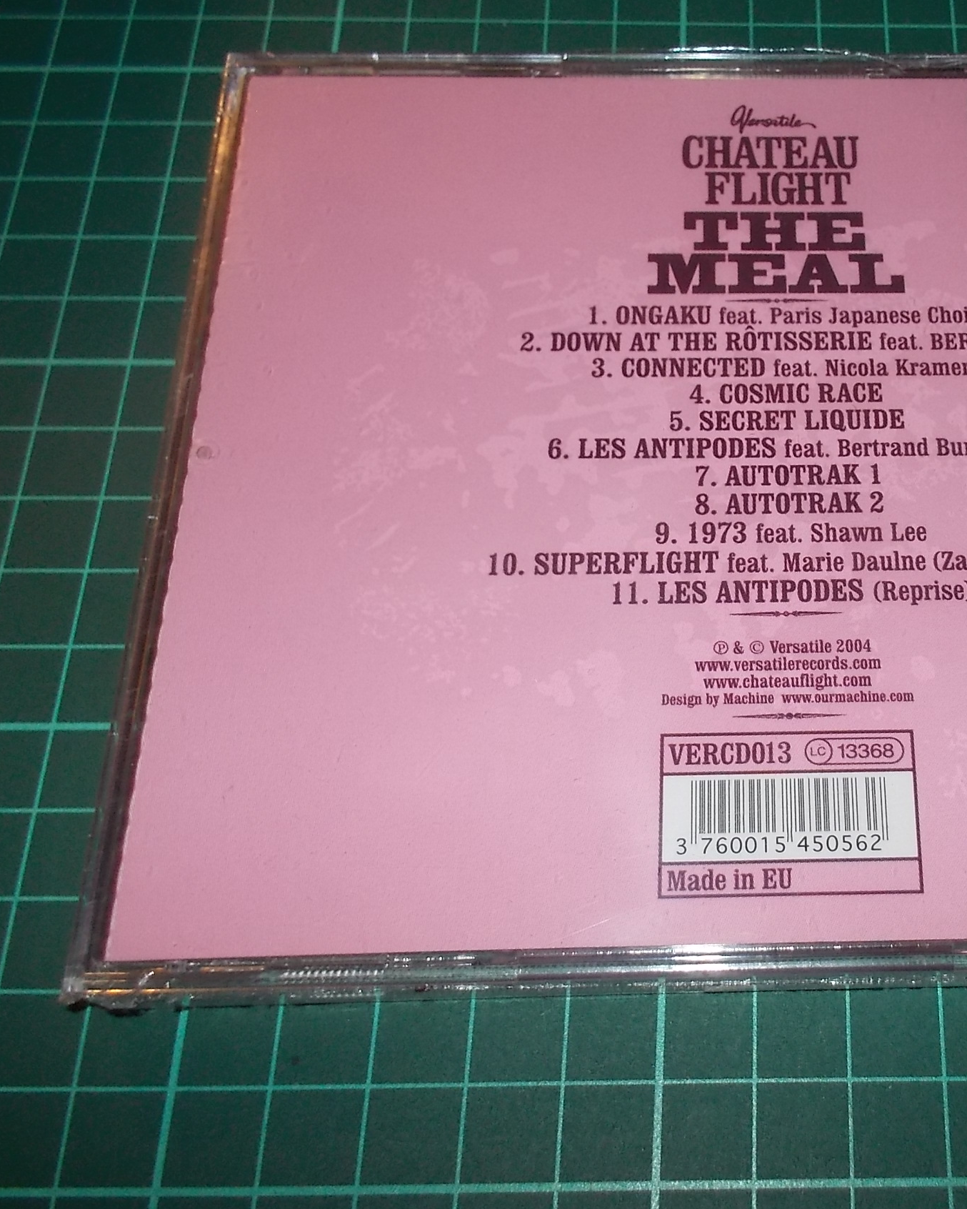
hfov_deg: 37.5
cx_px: 798
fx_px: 1359
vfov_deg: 47.9
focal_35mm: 38
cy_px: 608
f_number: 3.3
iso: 200
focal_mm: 4.1
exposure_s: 1/30
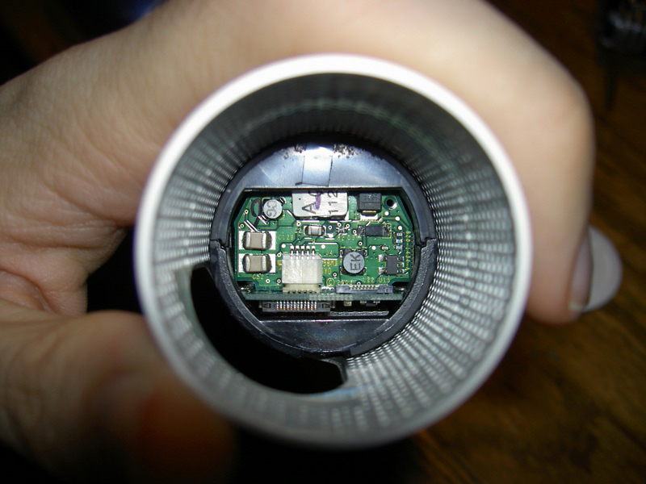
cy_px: 242
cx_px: 323
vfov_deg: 36.8
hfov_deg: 47.9
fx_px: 728
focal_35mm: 39
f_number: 2.8
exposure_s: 1/125
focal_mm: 8
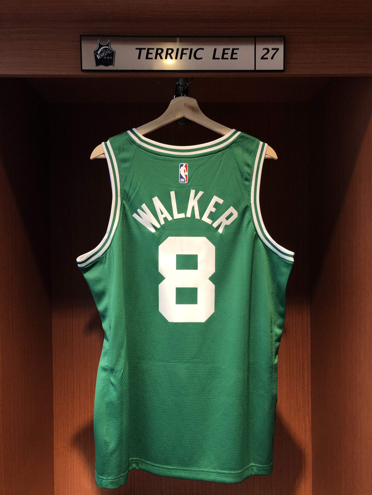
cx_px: 186
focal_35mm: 28
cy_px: 248
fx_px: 401
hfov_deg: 49.7
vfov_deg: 63.4
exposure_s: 1/24
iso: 40
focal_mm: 3.99
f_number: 1.8
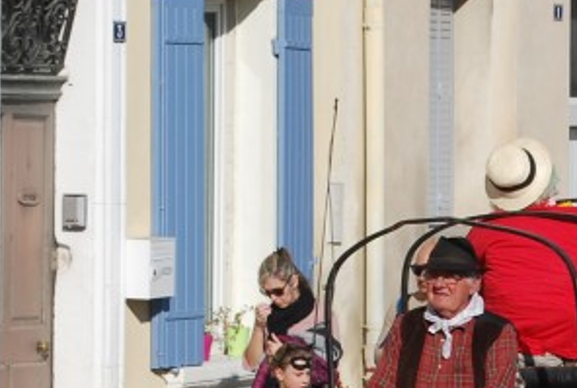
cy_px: 475
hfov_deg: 7.4
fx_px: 4478
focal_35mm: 279
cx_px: 524
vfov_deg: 4.9
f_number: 9
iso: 100
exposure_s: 1/320
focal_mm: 55
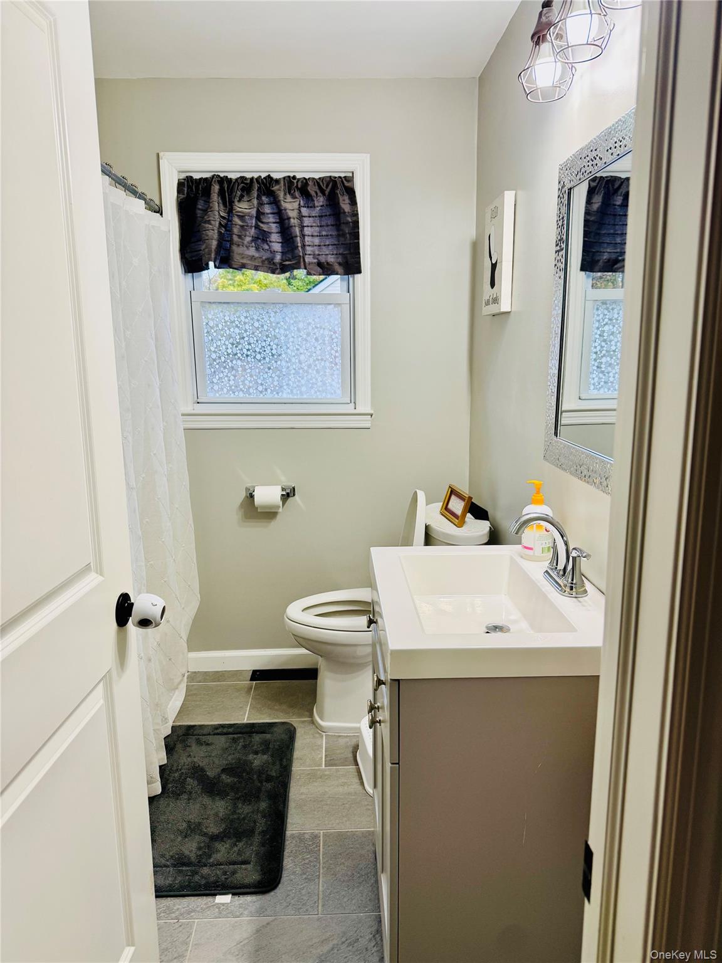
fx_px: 667
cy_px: 482
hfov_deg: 56.8
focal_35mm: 24
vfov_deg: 71.6
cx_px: 361
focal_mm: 6.76
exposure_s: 1/60
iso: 100
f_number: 1.78
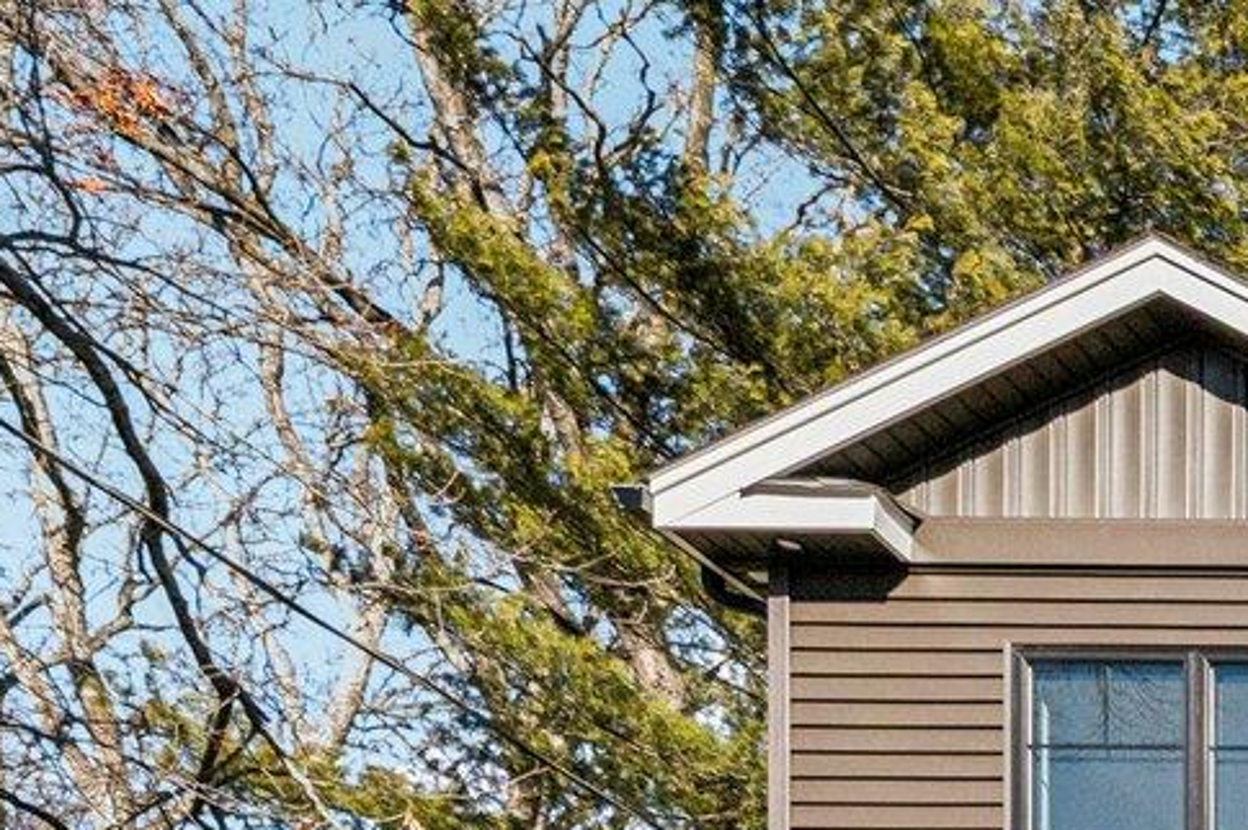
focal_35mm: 72
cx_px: 2540
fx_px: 2494
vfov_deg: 15.4
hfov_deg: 18.1
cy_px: 1636
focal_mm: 17
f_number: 6.3
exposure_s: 1/2500
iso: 400
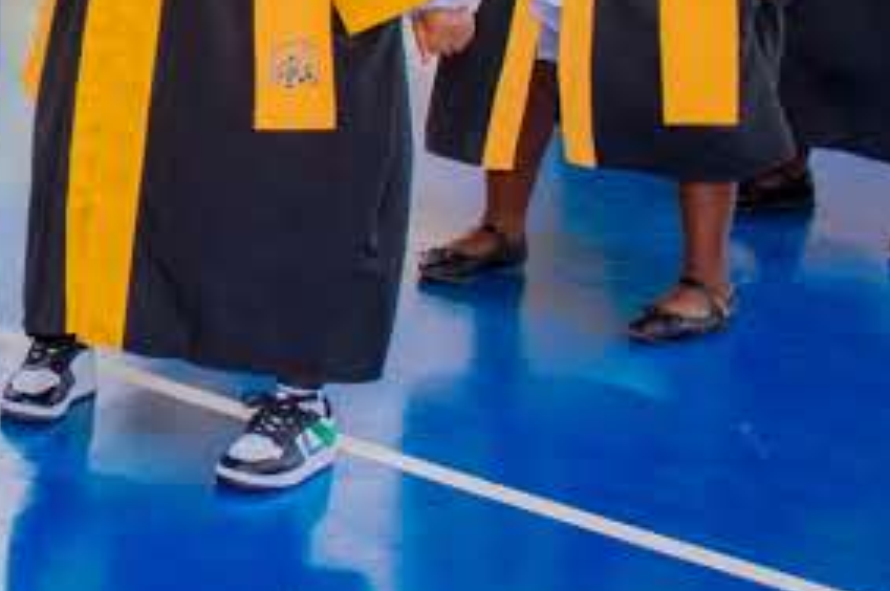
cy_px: -36
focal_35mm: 153
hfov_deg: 12.9
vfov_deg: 8.9
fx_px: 3778
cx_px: -327
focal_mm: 34
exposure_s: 1/125
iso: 2000
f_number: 4.2
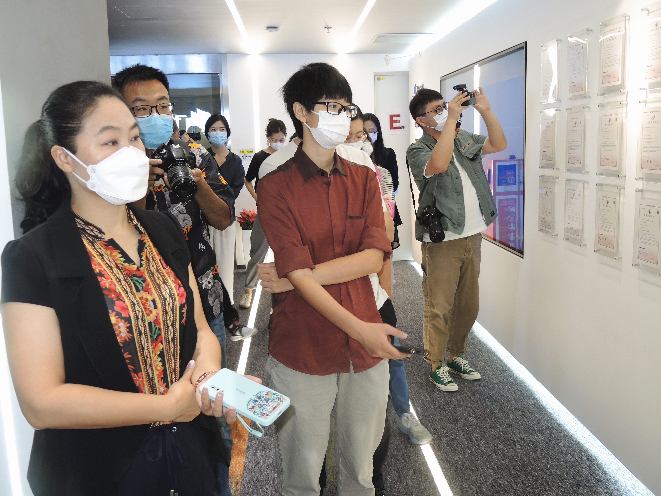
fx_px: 573
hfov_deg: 60.0
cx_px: 330
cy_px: 248
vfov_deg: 46.8
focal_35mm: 30
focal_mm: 6.5
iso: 90
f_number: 2
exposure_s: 1/40
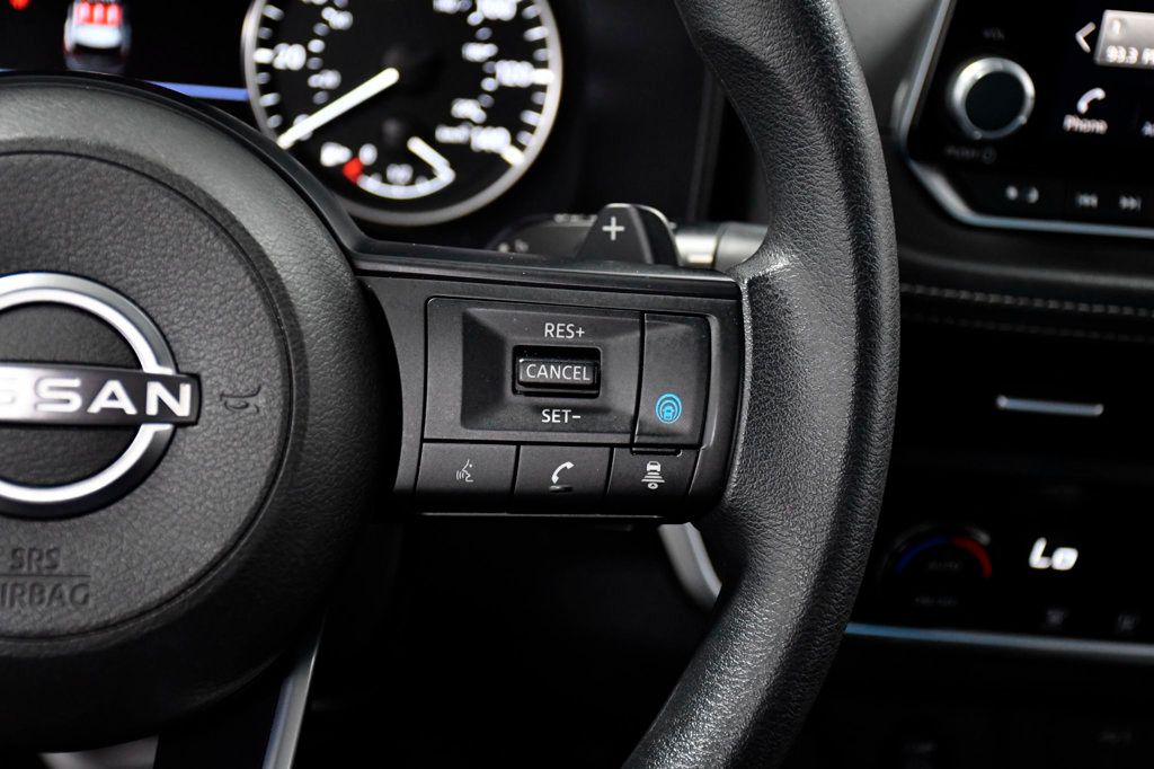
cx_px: 577
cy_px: 384
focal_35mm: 63
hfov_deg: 31.9
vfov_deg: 21.6
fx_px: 2019
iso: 2500
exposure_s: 1/125
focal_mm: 42
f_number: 4.5
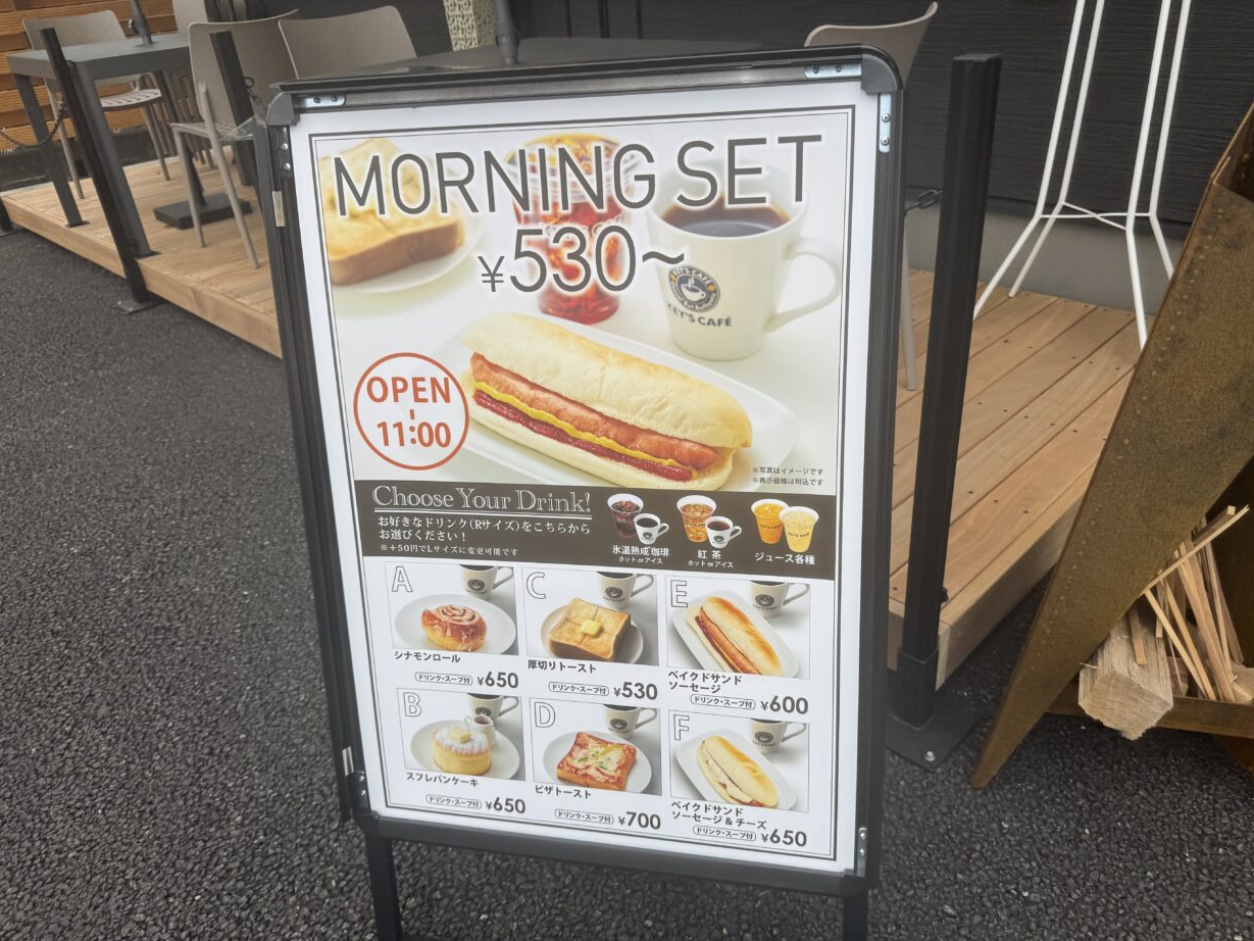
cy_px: 473
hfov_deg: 69.4
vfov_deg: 54.9
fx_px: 906
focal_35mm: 25
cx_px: 641
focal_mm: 6.76
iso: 80
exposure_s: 1/1637
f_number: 1.78
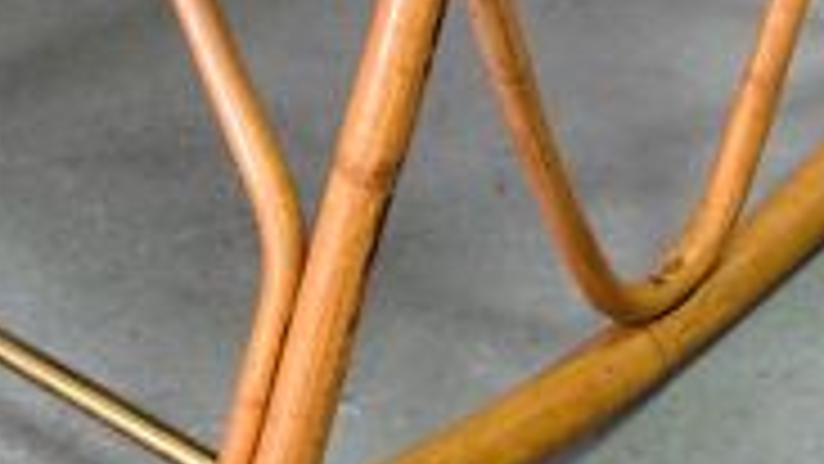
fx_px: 3715
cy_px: -802
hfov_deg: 12.7
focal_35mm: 170
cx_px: 378
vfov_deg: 6.6
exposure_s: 1/30
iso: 2500
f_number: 4
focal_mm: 22.3
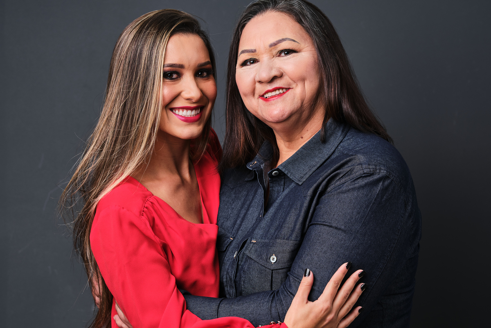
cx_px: 246
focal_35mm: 75
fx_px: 1023
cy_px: 164
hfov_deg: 27.0
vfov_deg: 18.2
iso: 160
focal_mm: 50
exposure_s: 1/160
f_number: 4.5
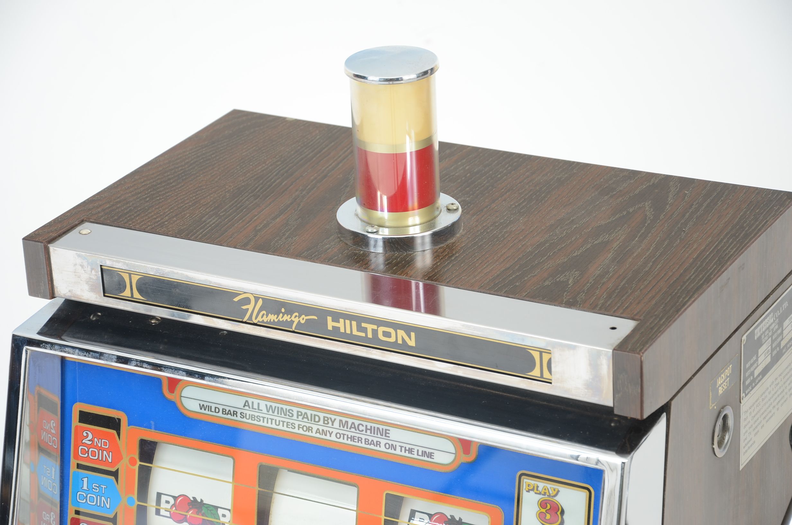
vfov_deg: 12.1
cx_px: 396
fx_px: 2470
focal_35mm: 112
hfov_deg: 18.2
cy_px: 262
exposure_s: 1/80
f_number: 5.6
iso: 200
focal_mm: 75
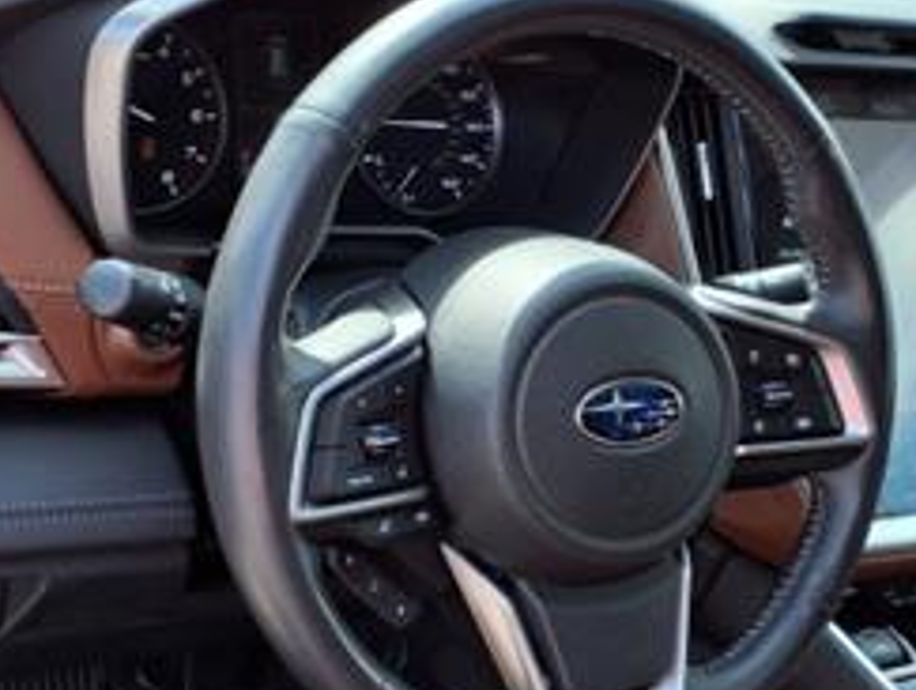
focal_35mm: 71
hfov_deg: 27.0
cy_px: 441
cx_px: 679
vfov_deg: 20.7
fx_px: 1882
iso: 40
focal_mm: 3.58
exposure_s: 1/256
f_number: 1.9
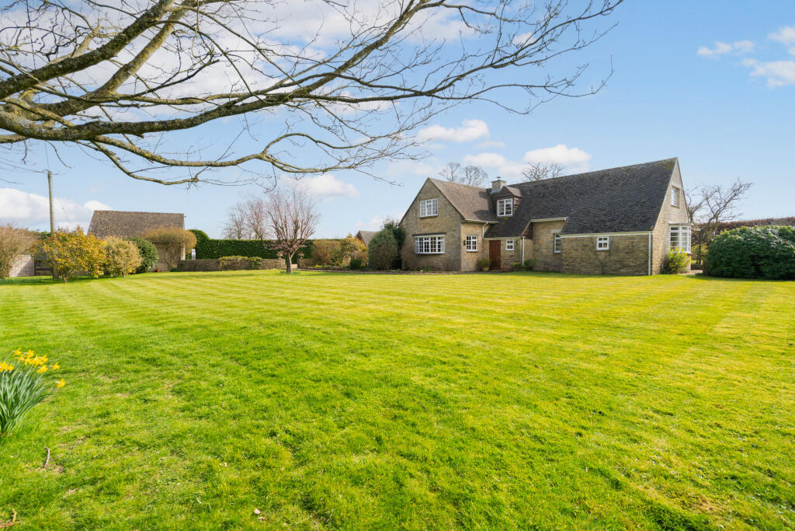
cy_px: 266
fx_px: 353
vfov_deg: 73.8
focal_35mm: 16
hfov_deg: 96.7
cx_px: 398
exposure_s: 1/250
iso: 320
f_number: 8
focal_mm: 16
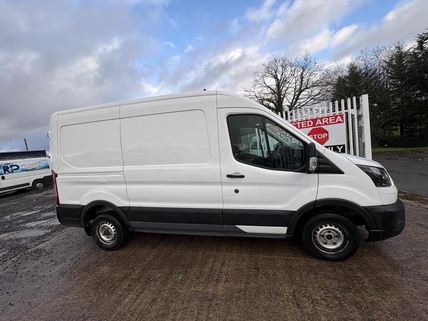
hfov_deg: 102.1
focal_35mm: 14
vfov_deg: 85.7
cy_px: 160
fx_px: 173
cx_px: 214
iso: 40
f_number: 2.2
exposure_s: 1/498
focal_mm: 2.22
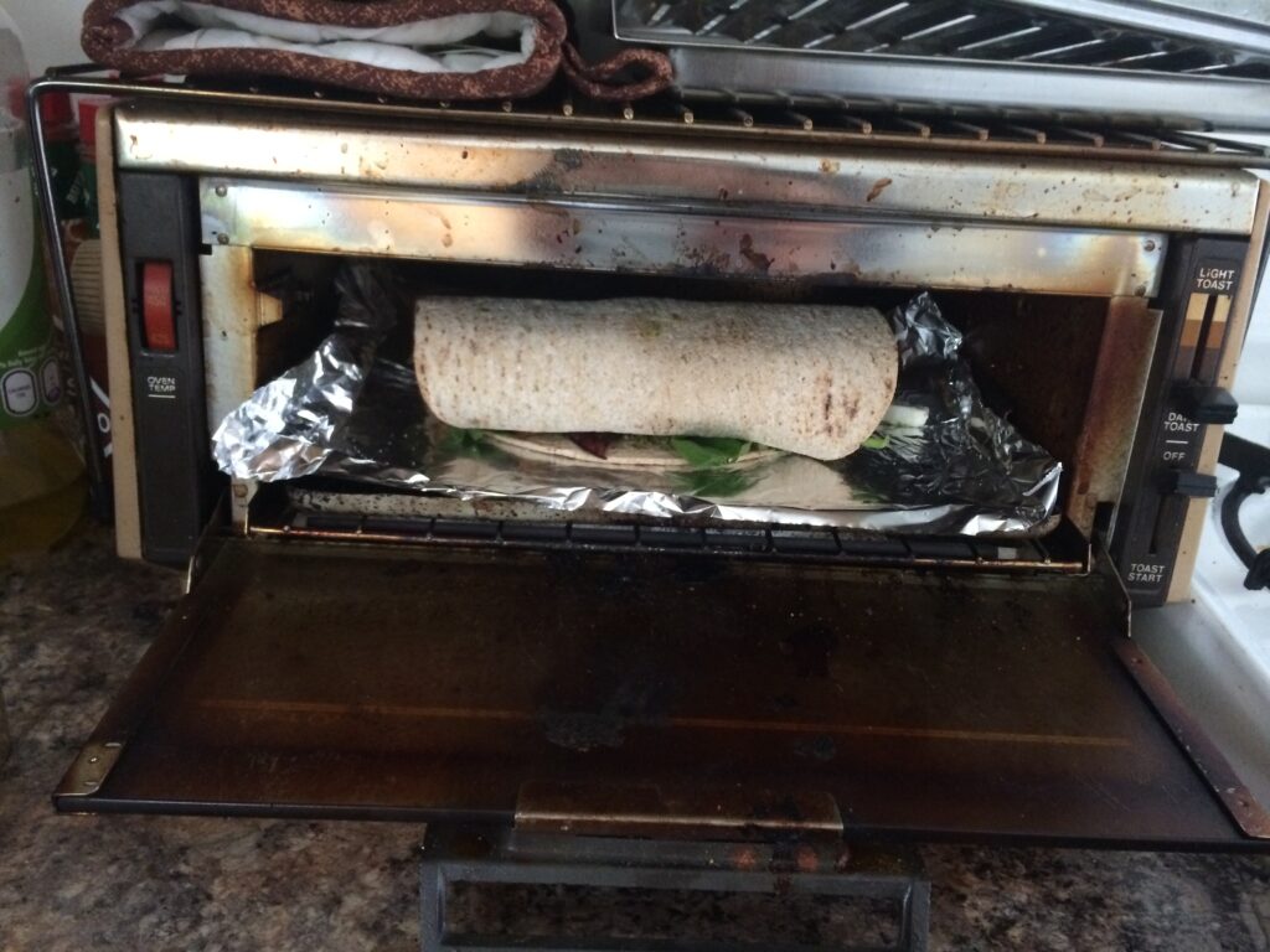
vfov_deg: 46.8
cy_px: 476
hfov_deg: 60.0
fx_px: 1101
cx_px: 635
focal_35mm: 30
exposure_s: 1/17
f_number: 2.2
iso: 320
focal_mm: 4.12
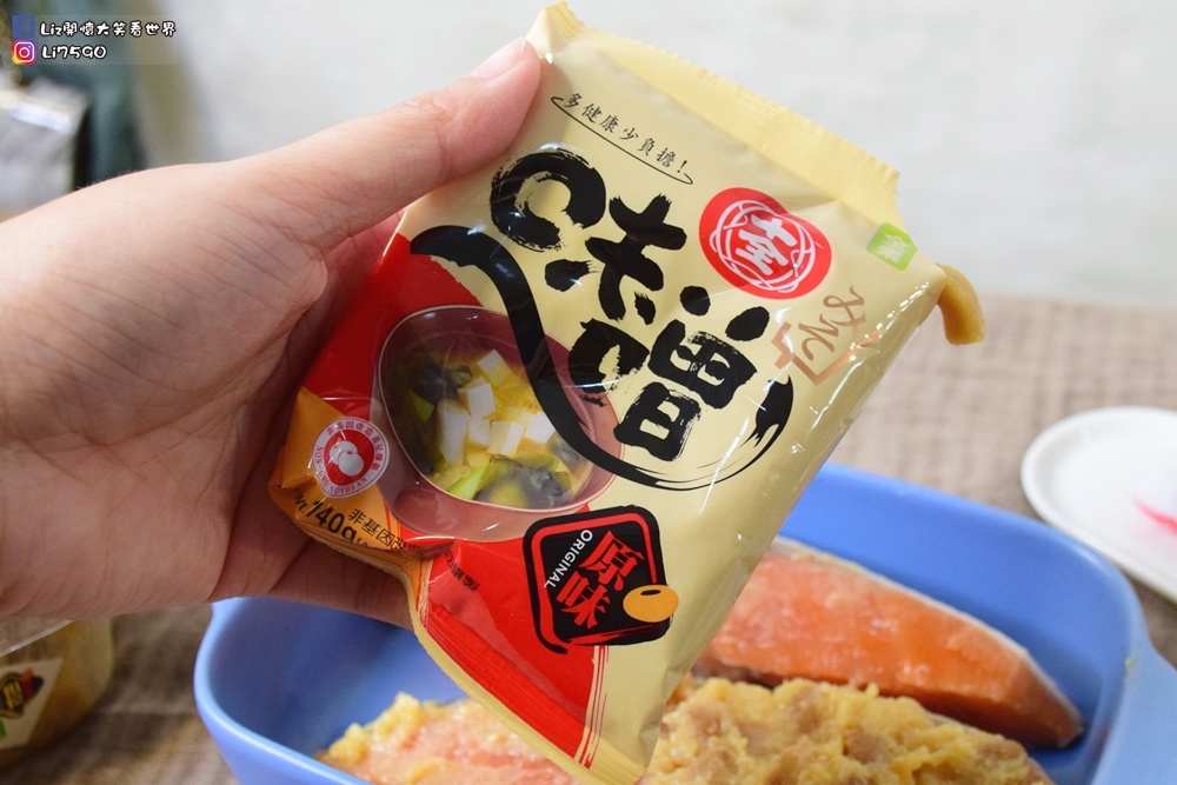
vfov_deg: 33.0
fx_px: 1324
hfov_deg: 47.9
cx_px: 588
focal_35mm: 40
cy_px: 392
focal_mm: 27
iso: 1600
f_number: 6.3
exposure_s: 1/125
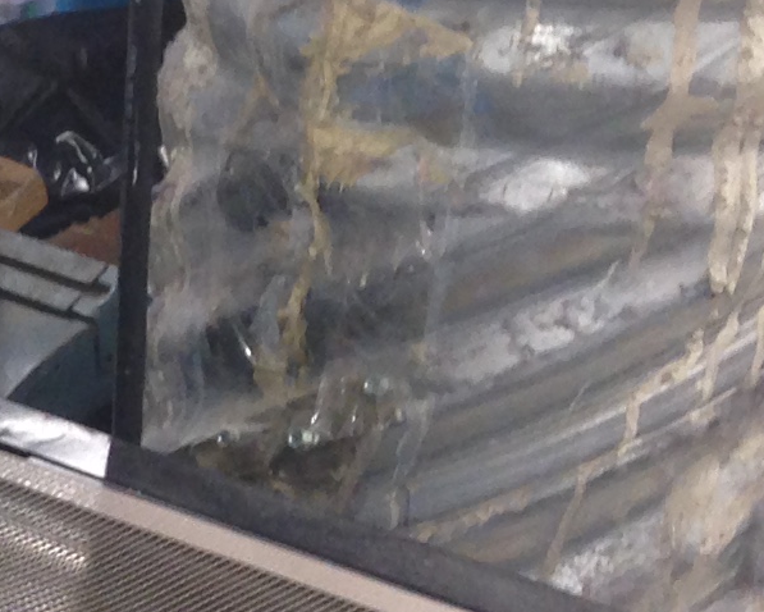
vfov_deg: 8.7
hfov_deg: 9.7
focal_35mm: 176
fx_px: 3981
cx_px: -1057
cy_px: 682
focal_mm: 4.12
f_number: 2.4
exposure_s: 1/20
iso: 80
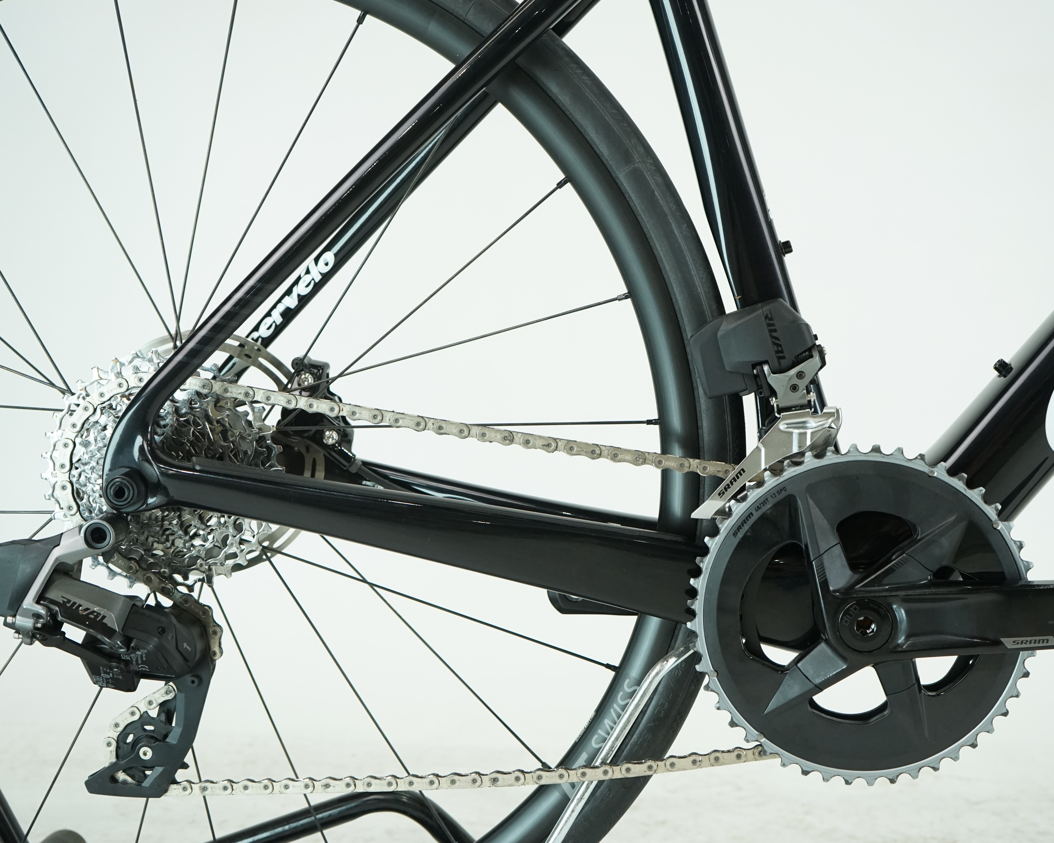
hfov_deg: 38.0
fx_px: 1529
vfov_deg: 30.8
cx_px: 594
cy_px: 419
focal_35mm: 49
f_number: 5.6
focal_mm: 43
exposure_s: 1/200
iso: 1600
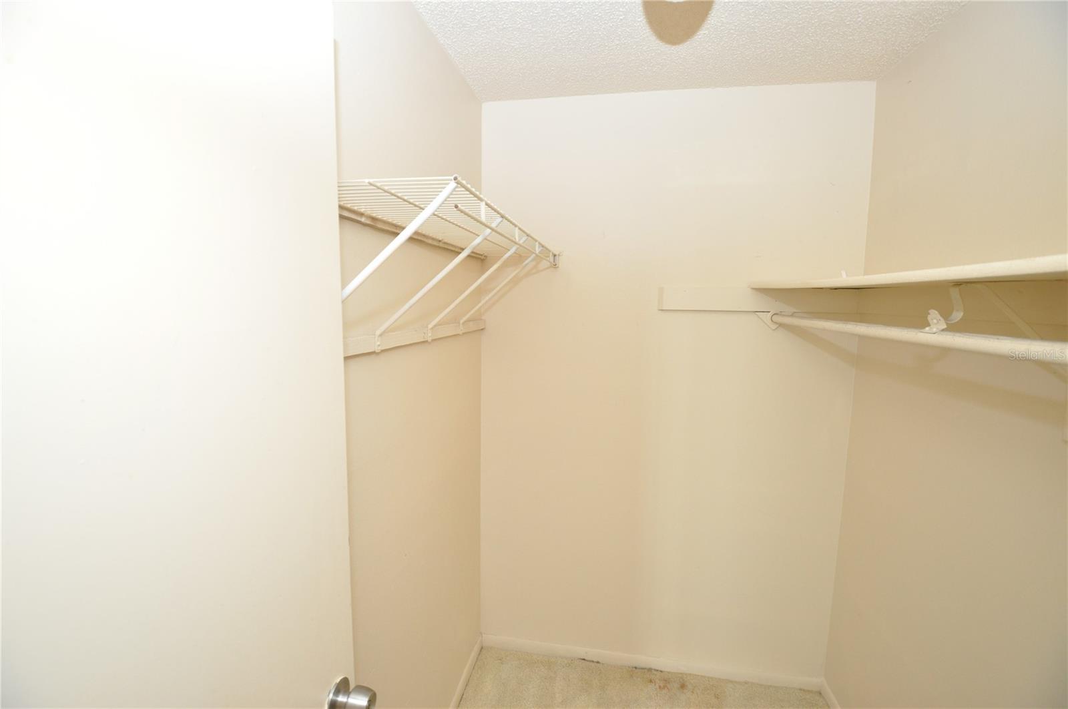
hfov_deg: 100.5
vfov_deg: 77.2
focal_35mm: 15
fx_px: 444
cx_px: 534
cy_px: 354
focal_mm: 10
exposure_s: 1/60
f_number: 4
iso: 800
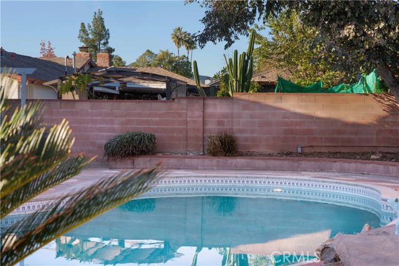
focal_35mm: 65
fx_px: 721
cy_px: 133
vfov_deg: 20.9
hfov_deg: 31.0
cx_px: 200
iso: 400
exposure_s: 1/50
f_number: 16
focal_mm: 65
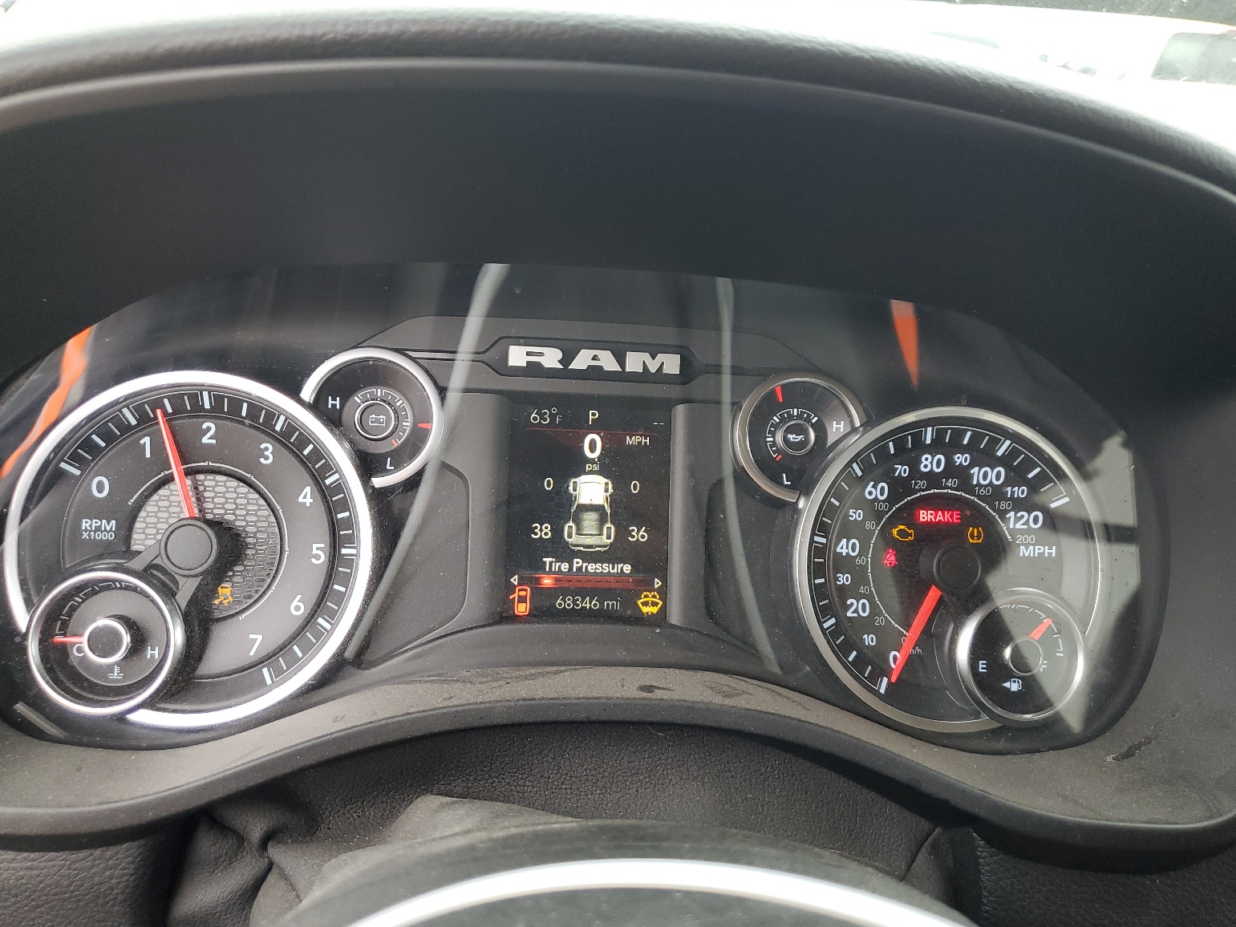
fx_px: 964
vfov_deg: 51.4
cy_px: 462
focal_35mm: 27
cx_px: 618
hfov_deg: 65.3
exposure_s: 1/120
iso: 74
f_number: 1.5
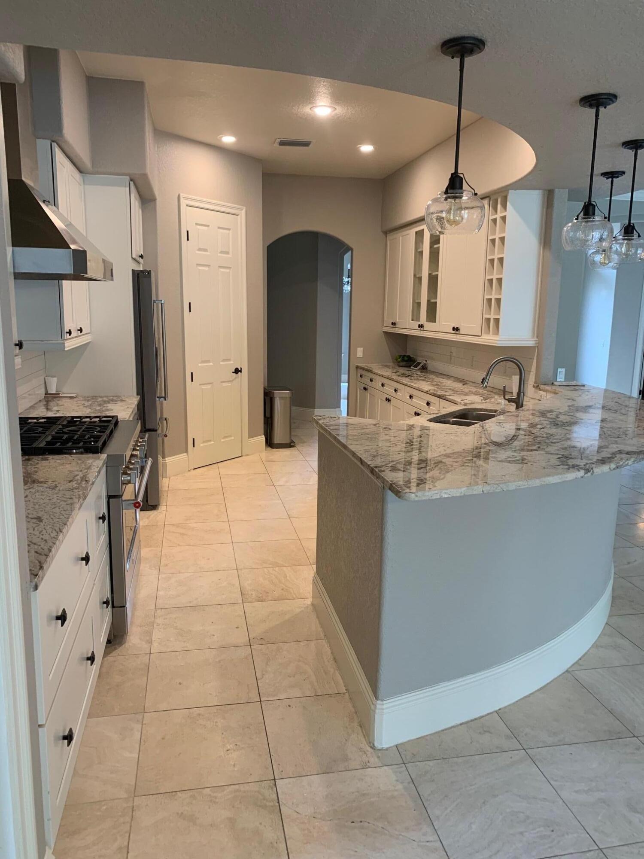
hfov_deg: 53.1
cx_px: 322
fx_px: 645
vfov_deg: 67.3
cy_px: 430
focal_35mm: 26
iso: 100
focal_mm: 4.25
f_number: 1.8
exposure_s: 1/60
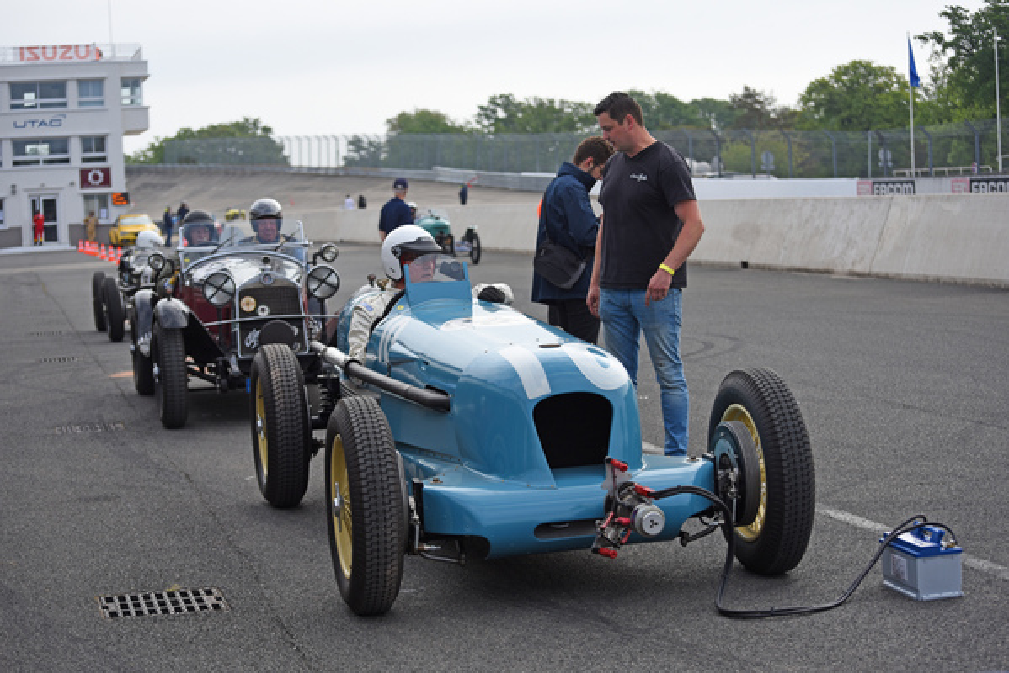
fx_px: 1963
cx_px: 504
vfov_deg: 19.5
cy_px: 336
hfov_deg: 28.8
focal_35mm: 70
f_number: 4.5
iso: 125
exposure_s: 1/800
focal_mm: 70
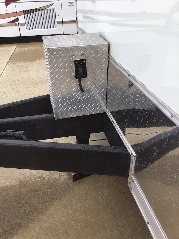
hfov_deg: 45.4
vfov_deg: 58.4
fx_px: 214
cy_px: 120
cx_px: 90
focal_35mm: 31
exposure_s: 1/365
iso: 25
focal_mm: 3.3
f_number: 2.4
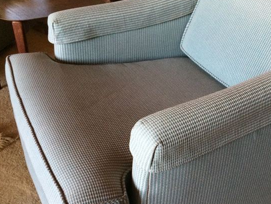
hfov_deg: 37.4
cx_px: 197
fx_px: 391
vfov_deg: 29.0
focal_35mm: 50
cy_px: 131
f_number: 2.2
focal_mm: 4.12
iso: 200
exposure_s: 1/30
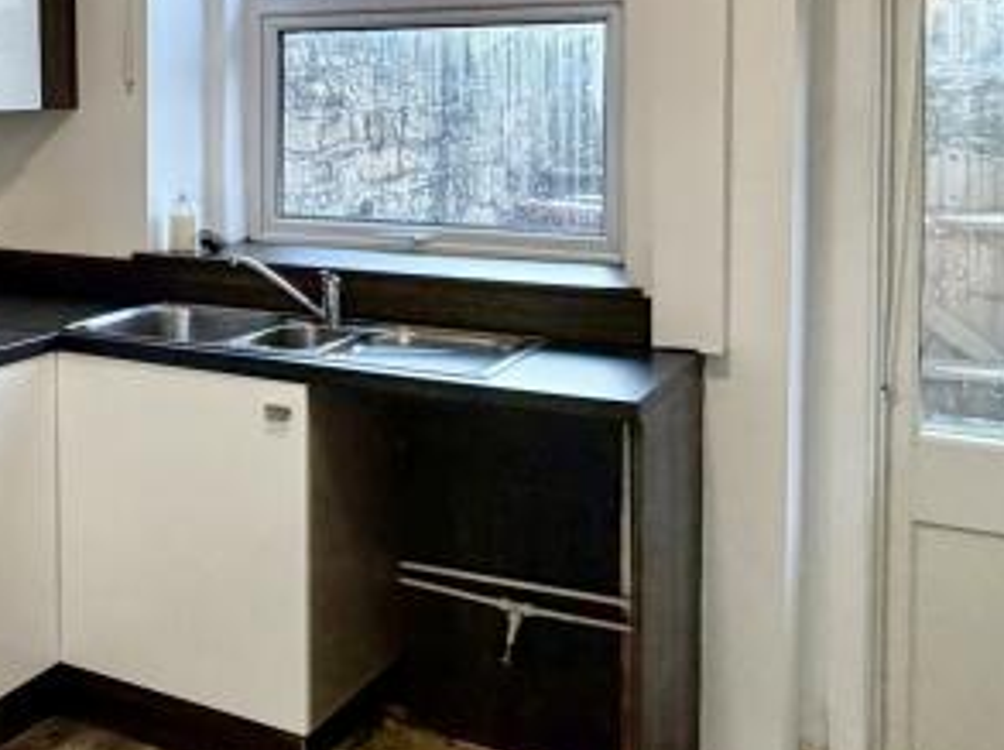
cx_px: -24
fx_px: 1419
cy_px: 140
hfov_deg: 34.9
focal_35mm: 49
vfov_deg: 28.9
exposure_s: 1/63
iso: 320
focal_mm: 2.22
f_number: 2.2
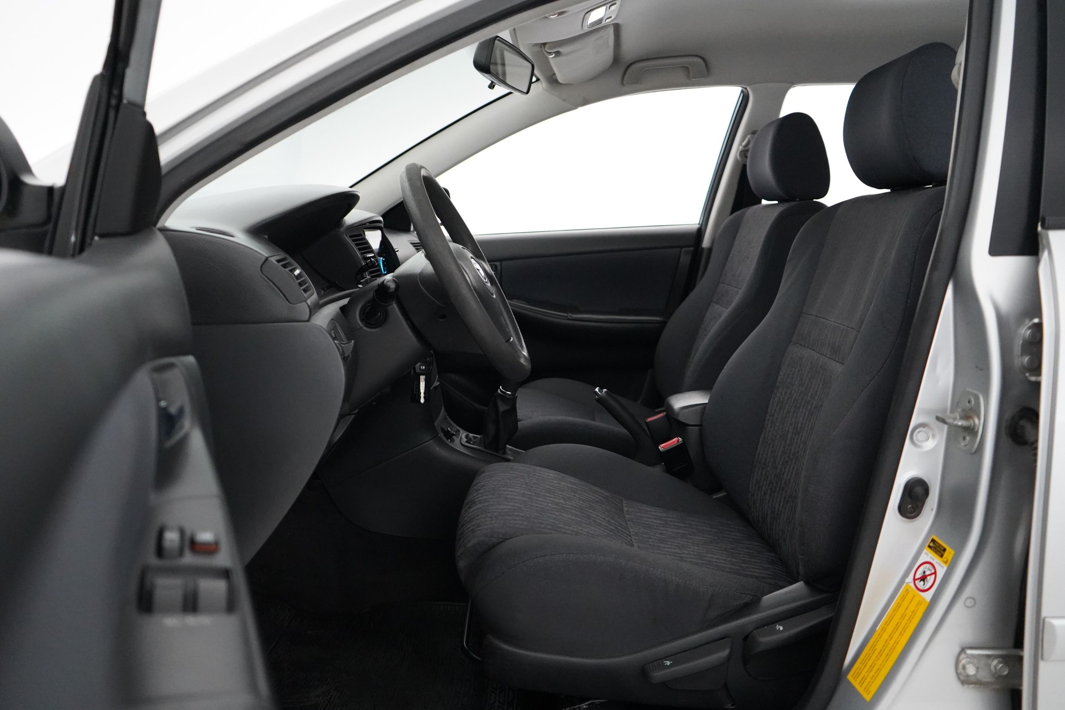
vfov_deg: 46.4
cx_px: 532
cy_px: 355
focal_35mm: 28
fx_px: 828
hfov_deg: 65.5
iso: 8000
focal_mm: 28
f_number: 3.5
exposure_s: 1/160
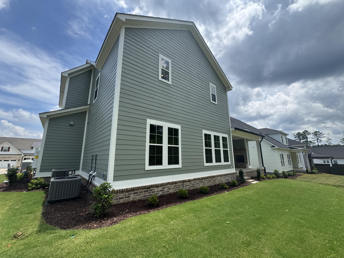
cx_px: 172
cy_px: 129
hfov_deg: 102.1
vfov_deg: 85.7
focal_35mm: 14
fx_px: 139
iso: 40
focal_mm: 2.22
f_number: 2.2
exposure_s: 1/1277
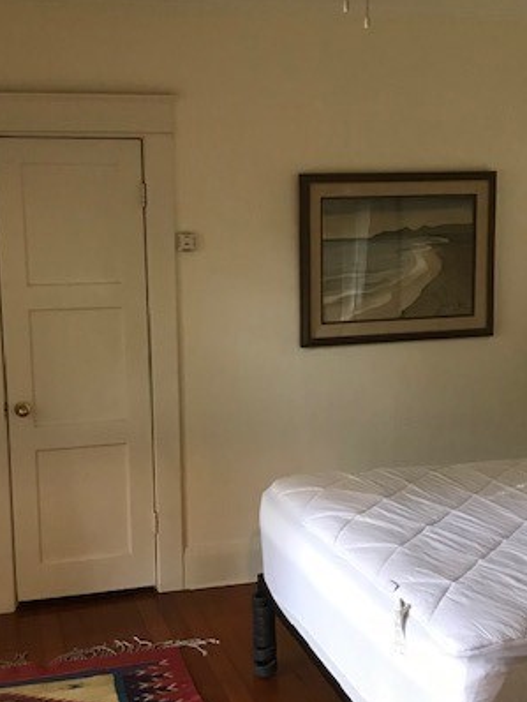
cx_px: 220
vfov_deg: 42.0
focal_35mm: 45
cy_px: 374
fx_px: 912
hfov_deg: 32.2
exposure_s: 1/15
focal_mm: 3.99
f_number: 1.8
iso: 80
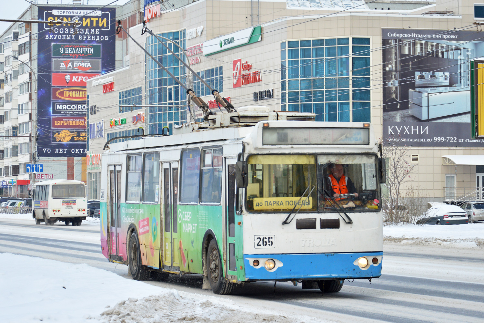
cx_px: 242
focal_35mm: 120
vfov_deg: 11.4
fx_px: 1613
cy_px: 162
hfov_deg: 17.1
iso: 200
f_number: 5.6
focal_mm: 80
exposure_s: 1/320
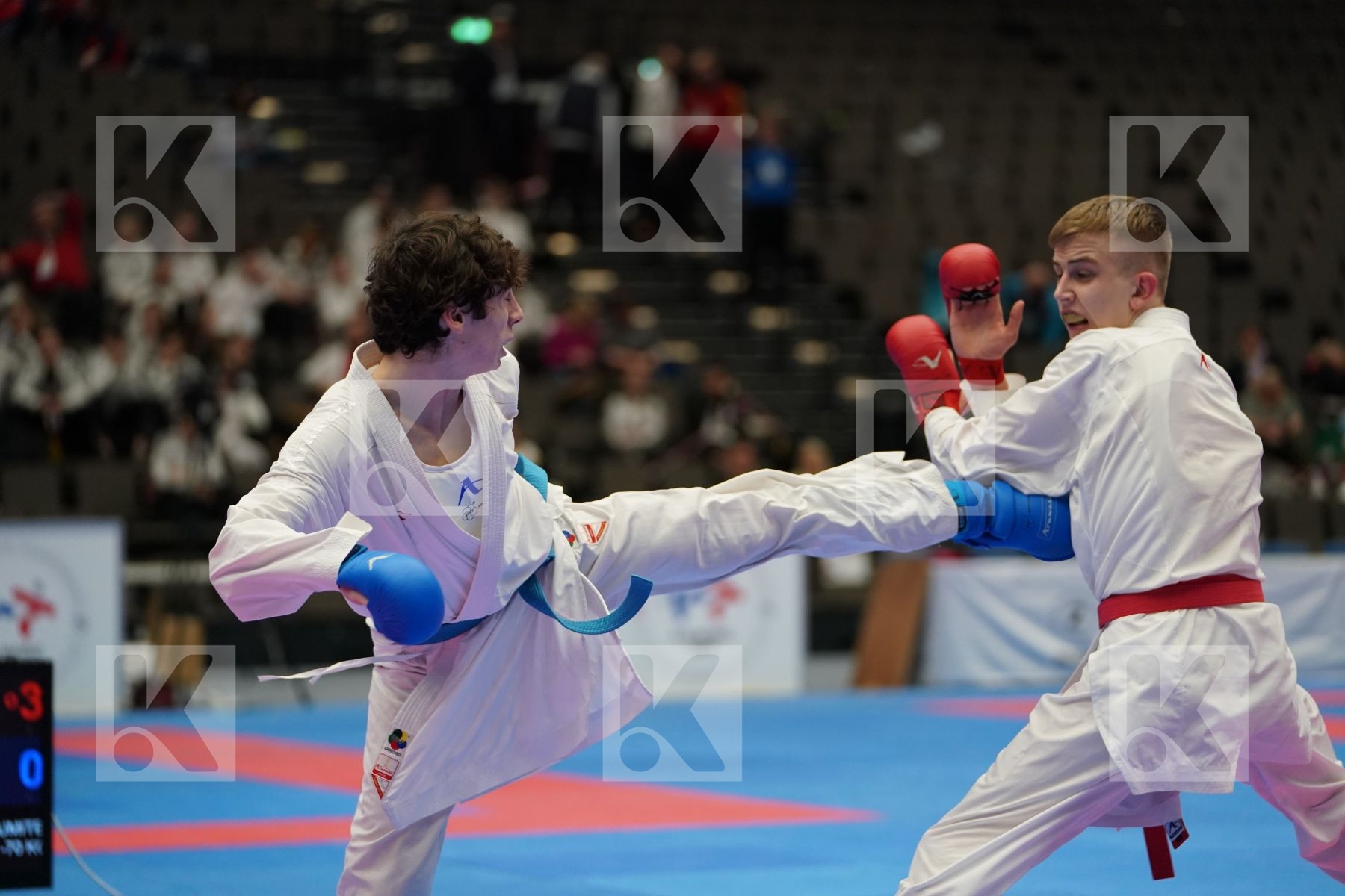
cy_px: 448
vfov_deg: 10.8
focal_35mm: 127
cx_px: 672
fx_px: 4744
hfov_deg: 16.1
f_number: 2.8
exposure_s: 1/1000
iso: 2500
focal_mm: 127
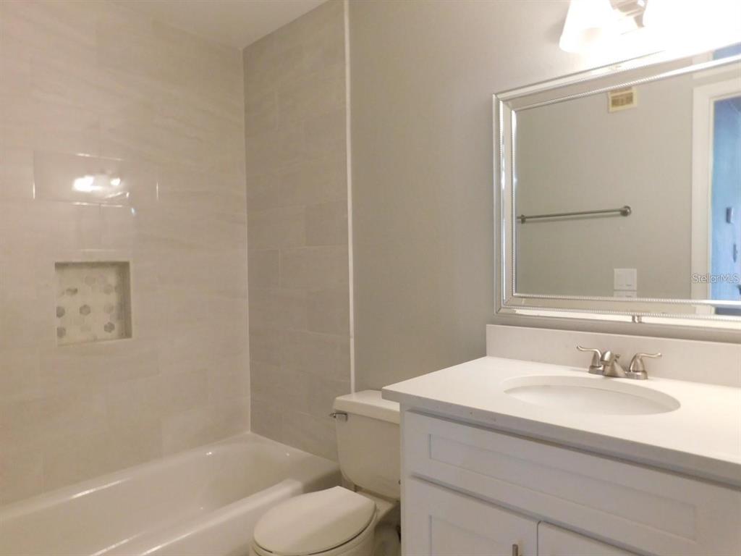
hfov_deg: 73.9
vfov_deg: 58.9
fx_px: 492
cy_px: 278
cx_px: 370
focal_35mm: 23
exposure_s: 1/25
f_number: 3
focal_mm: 4
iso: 400
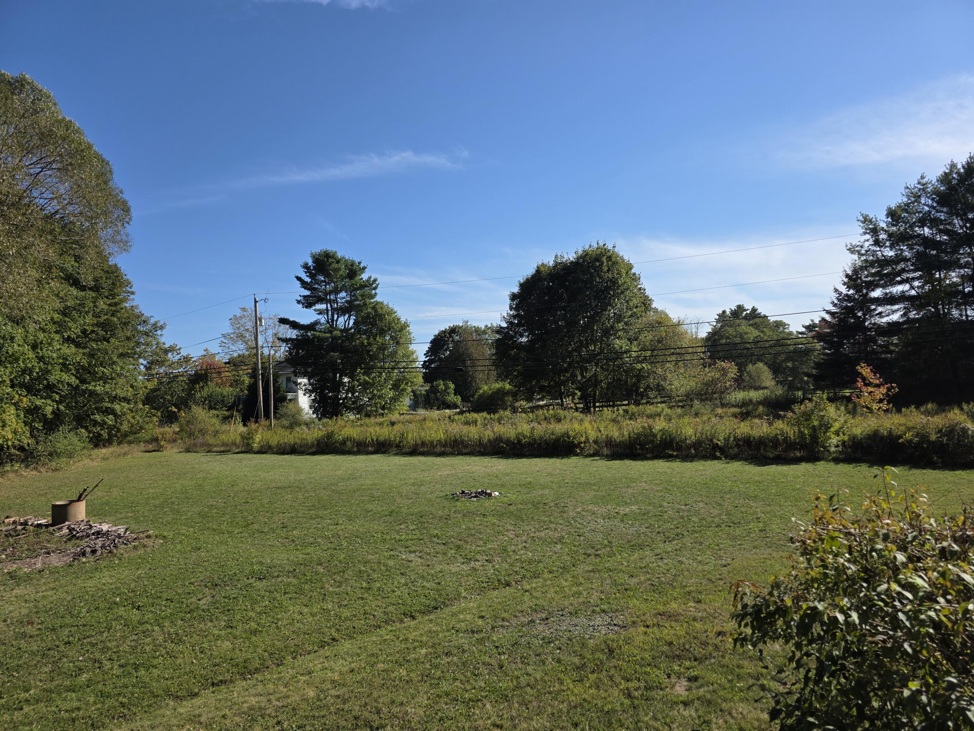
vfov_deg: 58.9
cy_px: 366
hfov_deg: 73.9
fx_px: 647
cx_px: 487
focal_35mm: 23
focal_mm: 6.3
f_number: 1.7
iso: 80
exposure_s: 1/6574
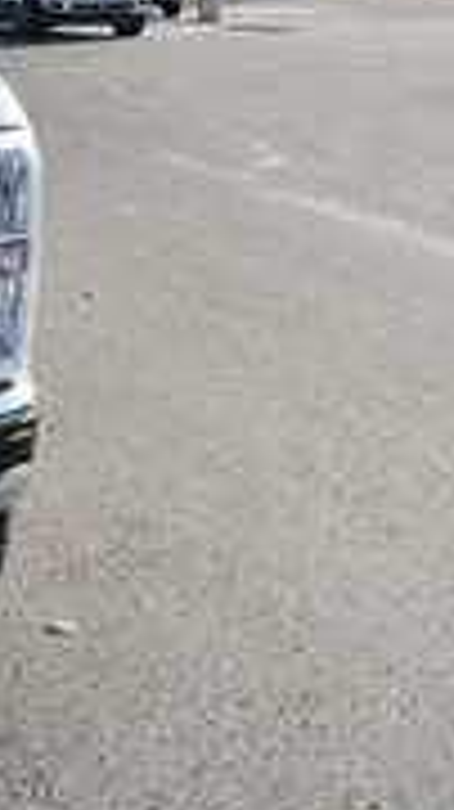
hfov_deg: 14.4
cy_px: 245
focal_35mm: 70
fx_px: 1501
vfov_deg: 29.9
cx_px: -441
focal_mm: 20
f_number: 8
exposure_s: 1/250
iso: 160
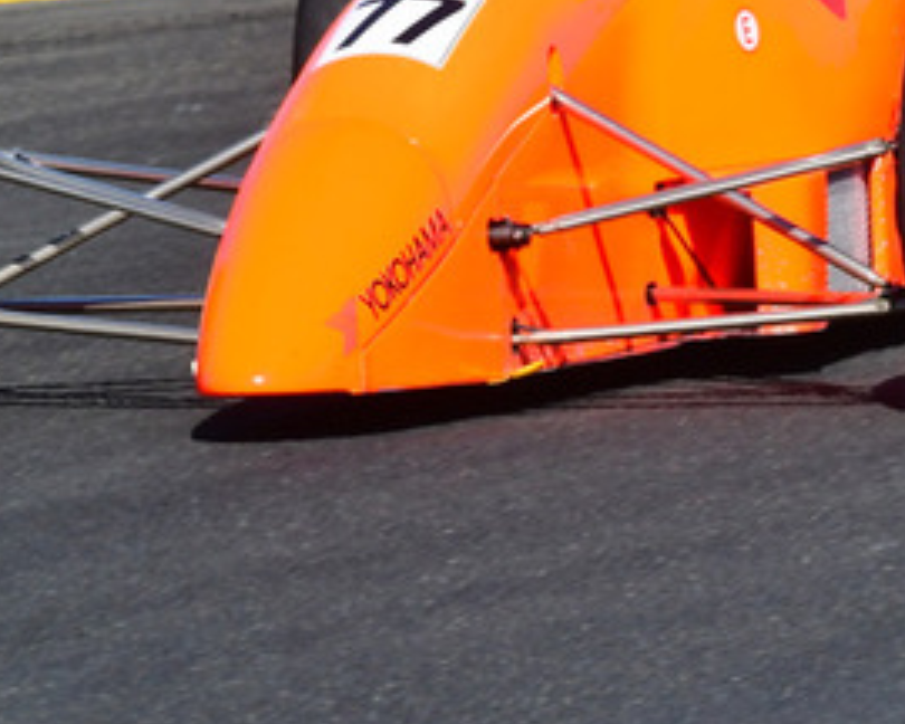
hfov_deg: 1.1
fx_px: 45855
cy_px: -84
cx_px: 835
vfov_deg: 0.9
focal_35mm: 1712
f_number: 11
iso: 500
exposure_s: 1/640
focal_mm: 410
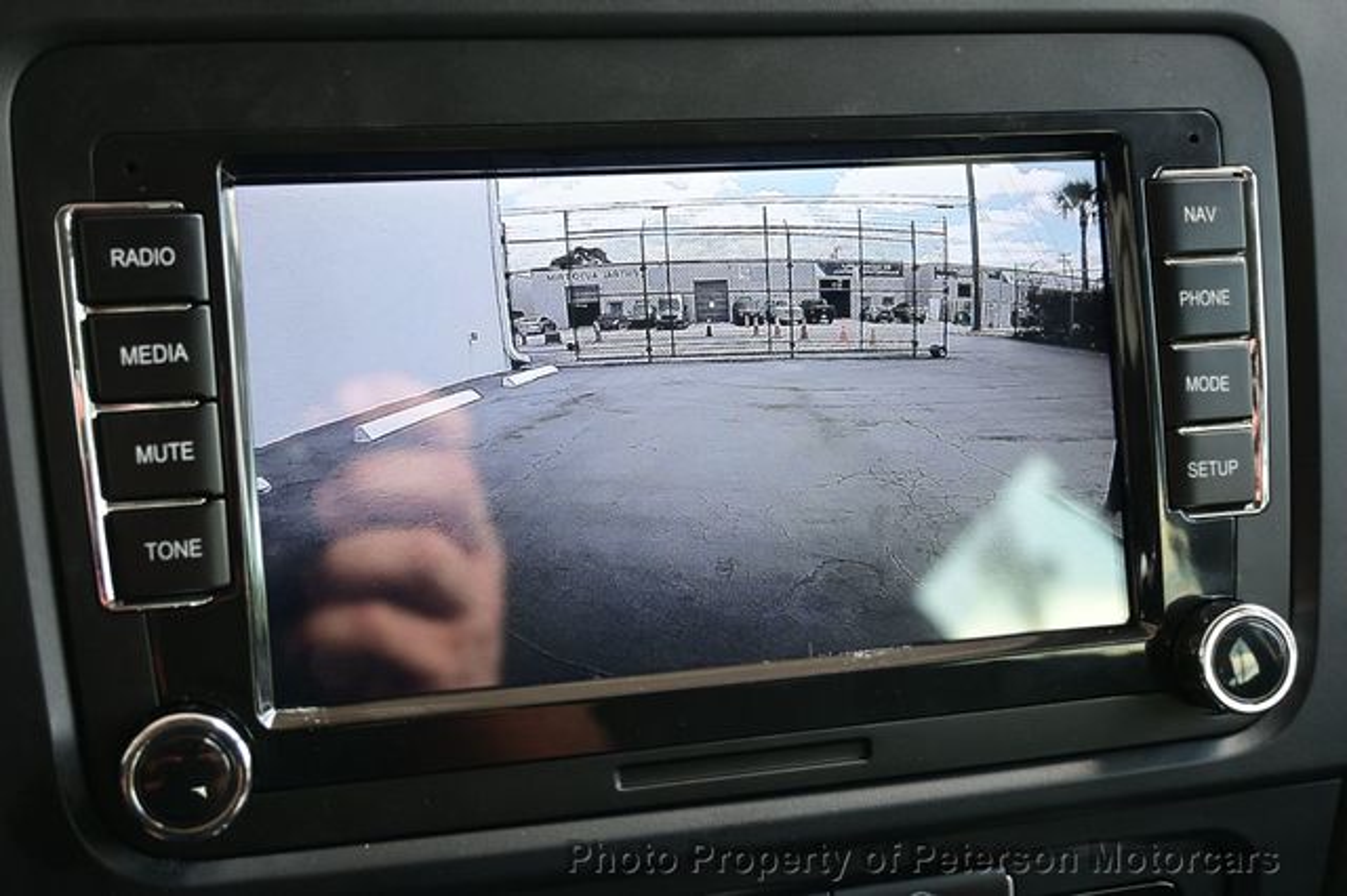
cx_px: 674
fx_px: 1683
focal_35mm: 45
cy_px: 448
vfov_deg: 29.8
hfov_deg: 43.6
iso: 500
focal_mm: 30
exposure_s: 1/50
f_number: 4.8
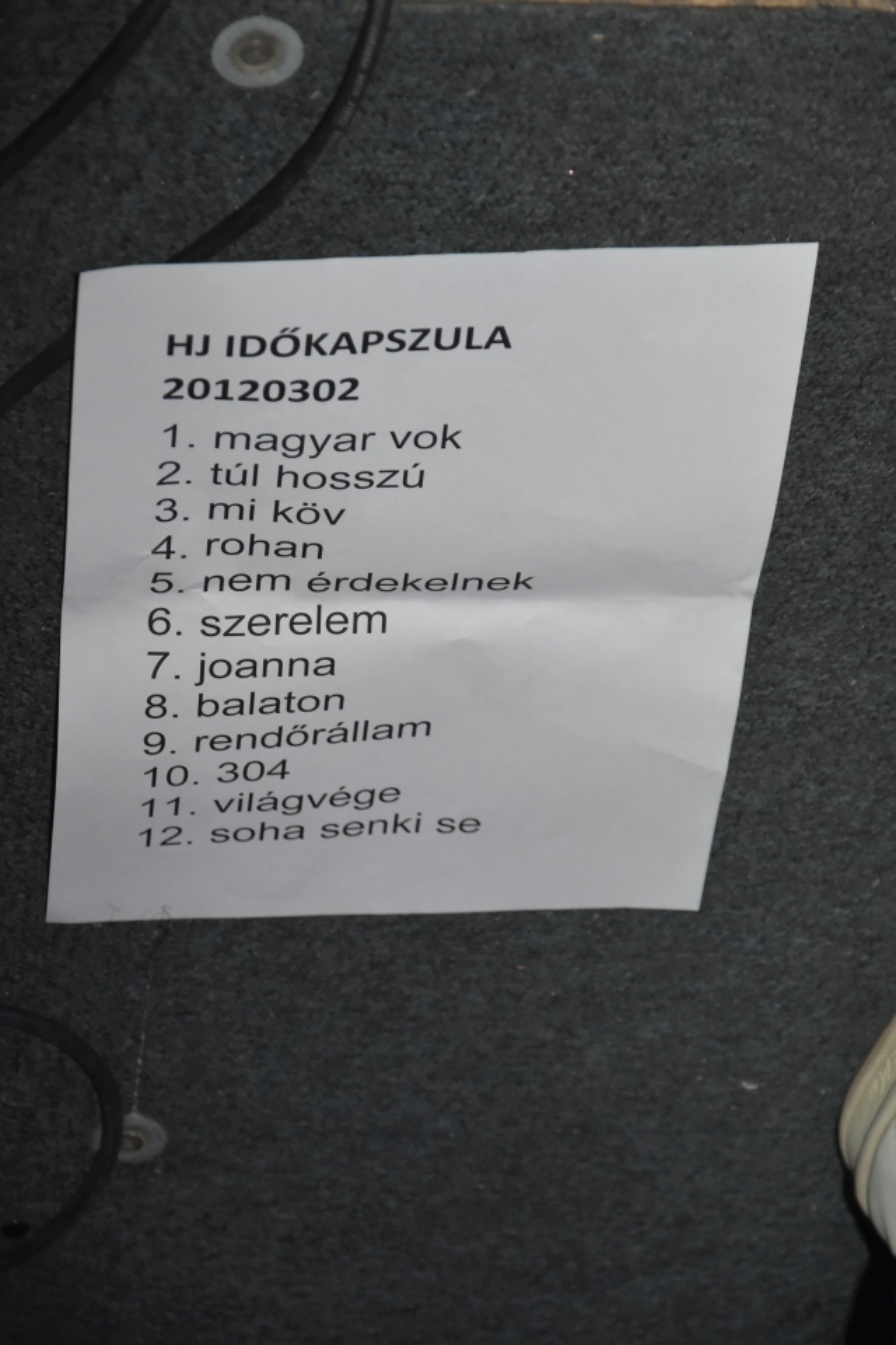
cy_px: 672
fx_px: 5880
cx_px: 448
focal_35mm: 158
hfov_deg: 8.7
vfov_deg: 13.0
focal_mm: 105
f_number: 5.6
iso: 2000
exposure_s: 1/60
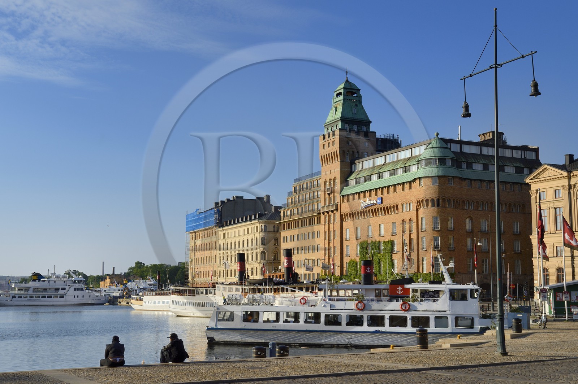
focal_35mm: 48
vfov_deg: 28.0
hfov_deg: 41.1
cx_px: 289
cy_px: 192
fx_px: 770
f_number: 13
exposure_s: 1/250
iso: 200
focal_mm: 48
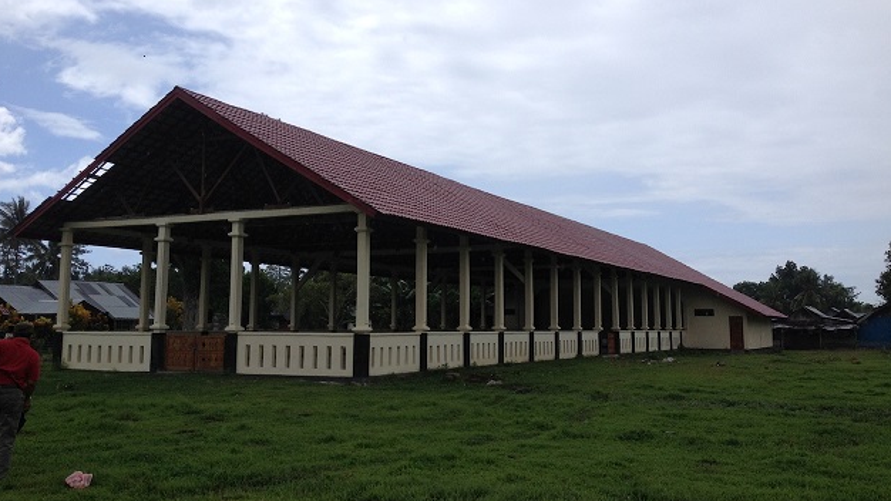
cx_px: 448
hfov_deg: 51.6
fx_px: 921
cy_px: 226
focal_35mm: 39
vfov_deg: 30.4
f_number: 2.4
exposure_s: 1/1842
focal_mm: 4.28
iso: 50
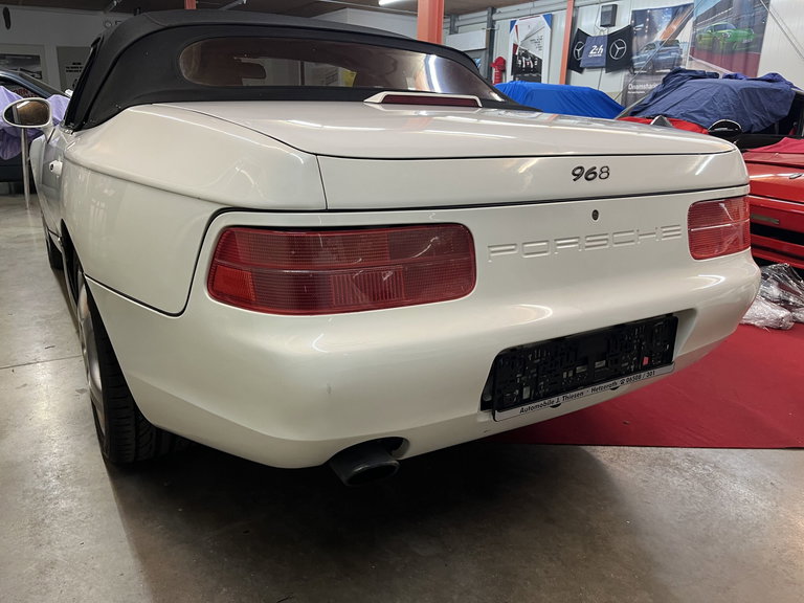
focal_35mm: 26
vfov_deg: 53.1
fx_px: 604
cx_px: 402
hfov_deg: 67.3
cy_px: 302
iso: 80
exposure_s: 1/50
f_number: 1.6
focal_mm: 5.1
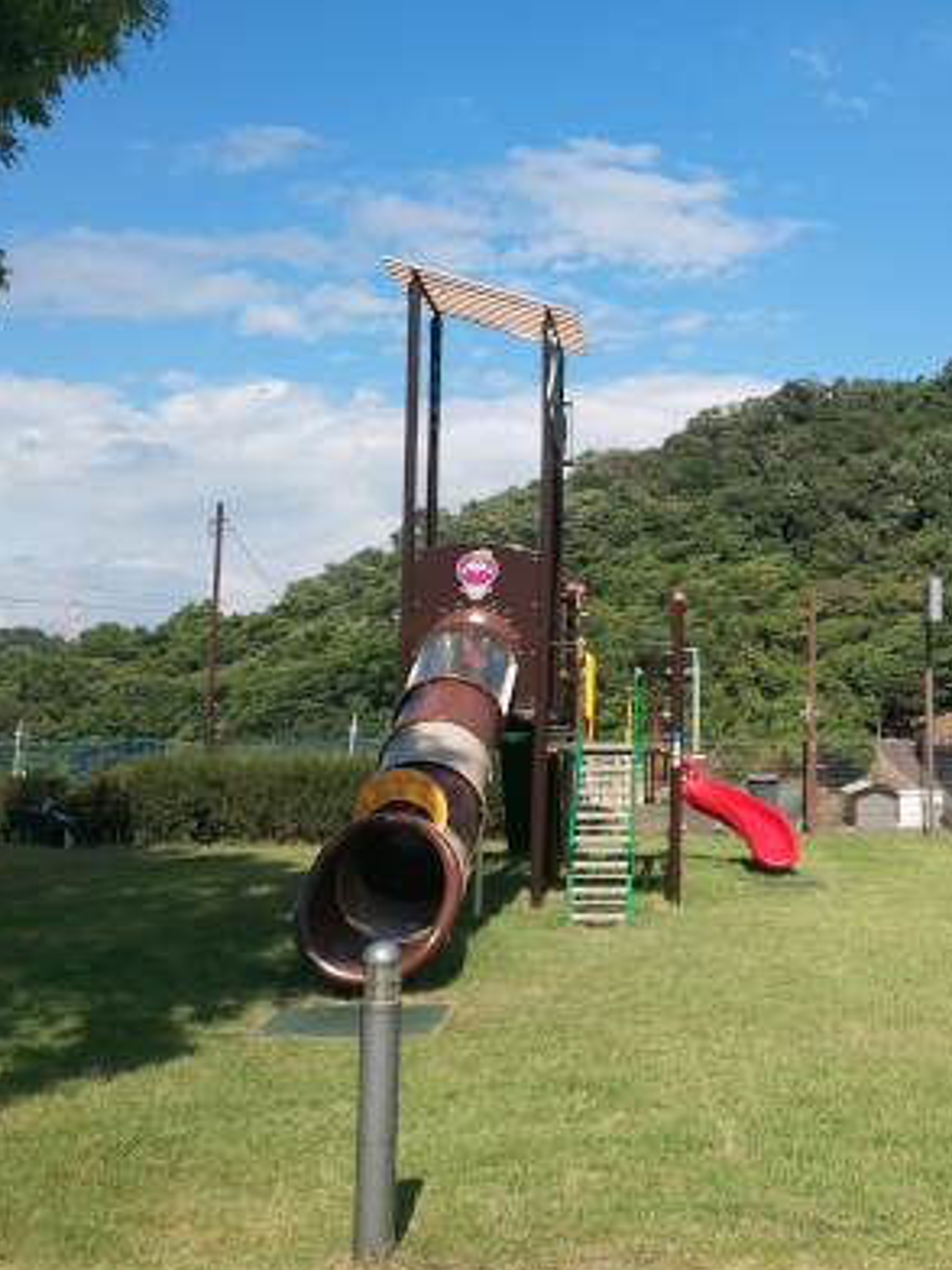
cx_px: 751
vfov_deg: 38.9
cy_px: 567
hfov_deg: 29.1
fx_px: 1797
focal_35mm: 49
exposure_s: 1/1440
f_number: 2
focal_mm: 4.5
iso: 100
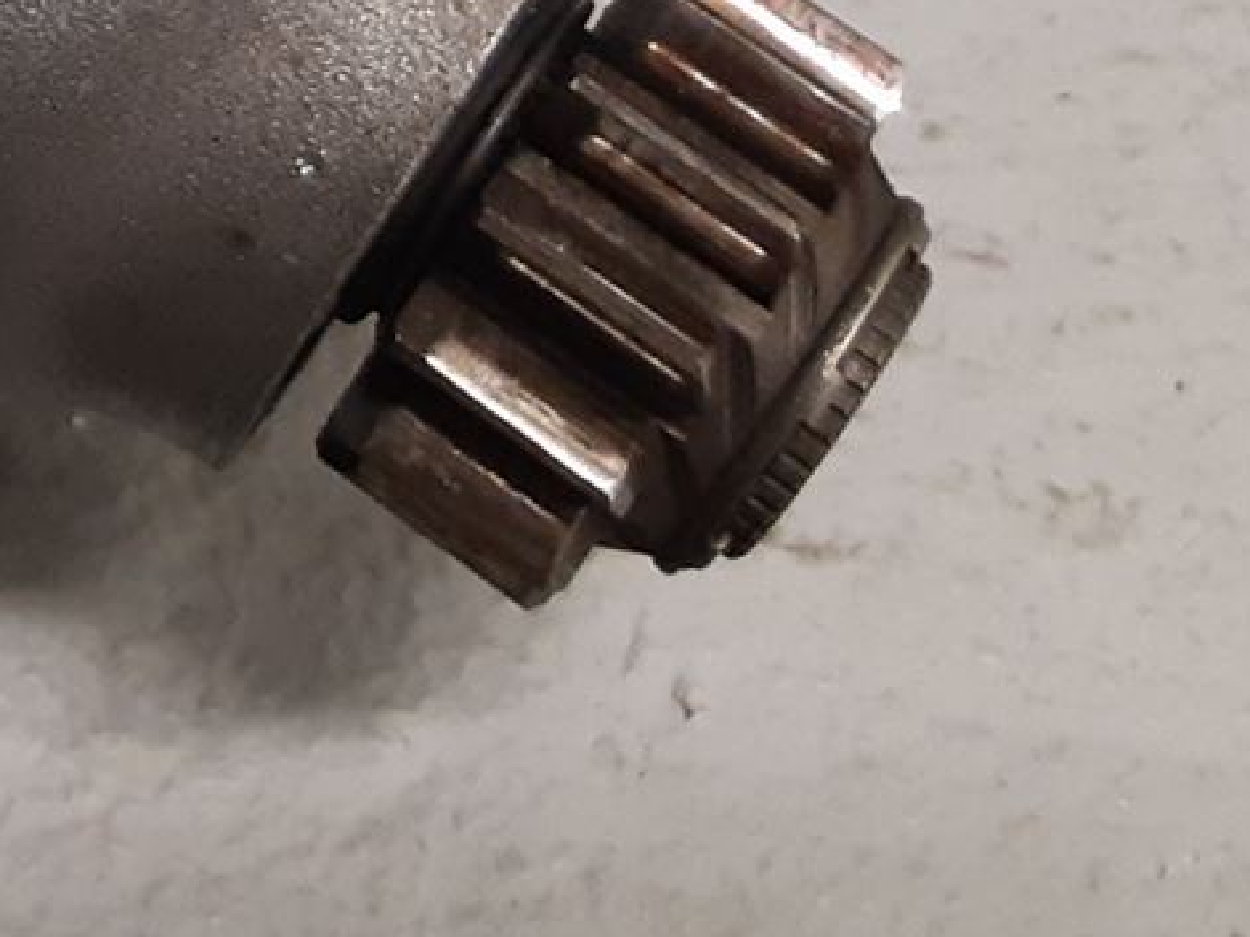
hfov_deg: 15.3
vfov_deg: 11.9
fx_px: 4079
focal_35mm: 113
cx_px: -902
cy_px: -863
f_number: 1.7
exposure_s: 1/50
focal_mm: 3.93
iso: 160
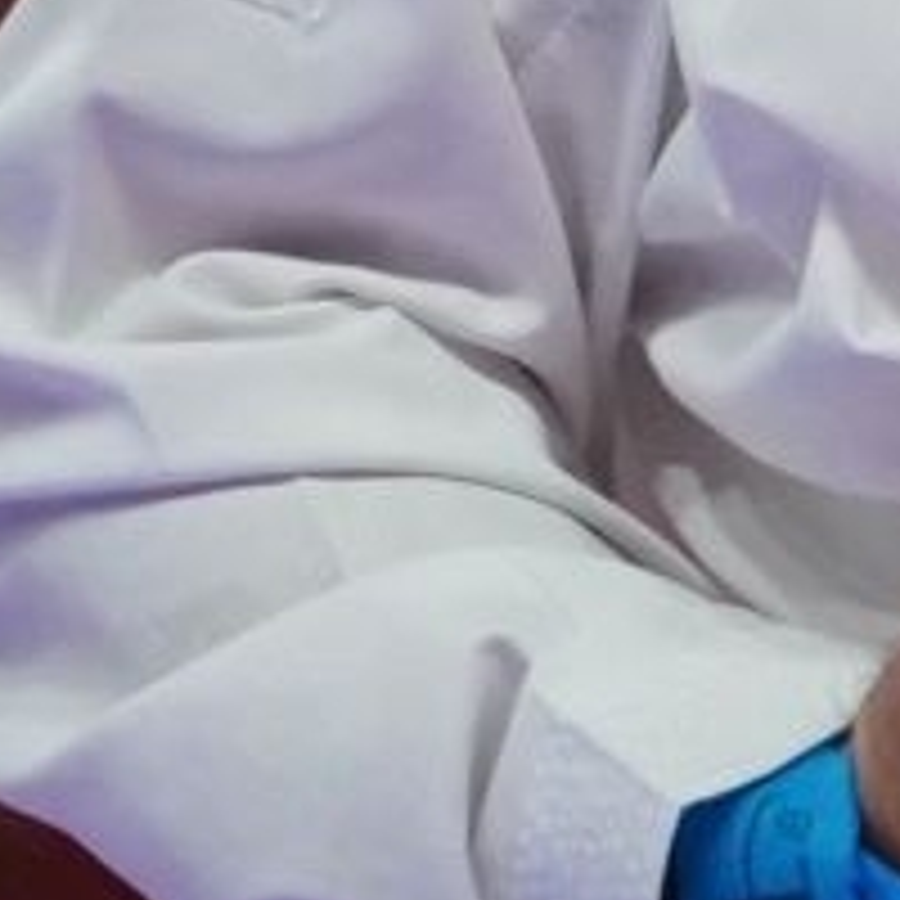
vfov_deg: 0.5
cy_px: -792
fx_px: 94687
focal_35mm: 3219
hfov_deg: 0.5
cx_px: 1814
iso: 3200
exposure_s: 1/1000
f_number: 4
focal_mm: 280
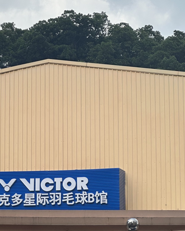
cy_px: 116
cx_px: 71
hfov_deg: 10.5
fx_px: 1006
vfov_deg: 13.1
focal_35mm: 147
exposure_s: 1/960
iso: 32
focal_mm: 9
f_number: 2.8
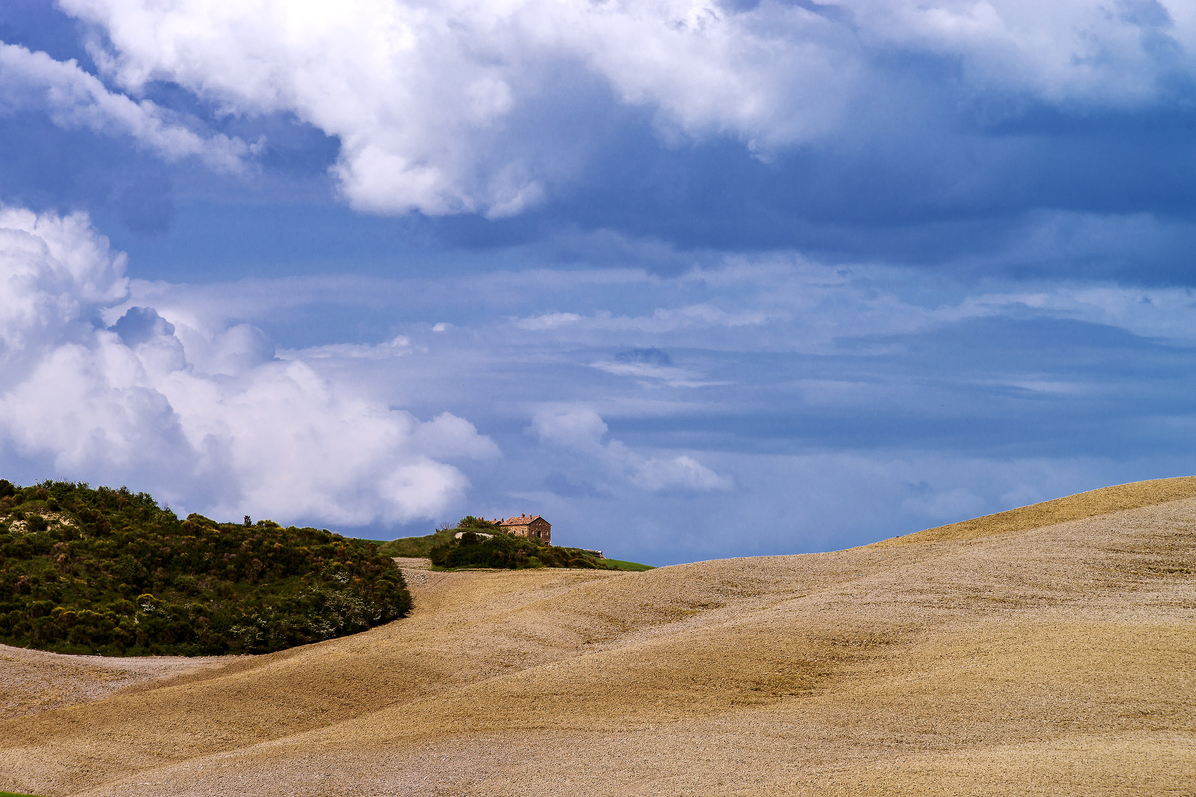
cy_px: 398
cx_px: 598
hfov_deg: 10.3
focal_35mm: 200
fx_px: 6644
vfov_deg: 6.9
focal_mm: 200
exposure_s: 1/160
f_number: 11
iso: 125
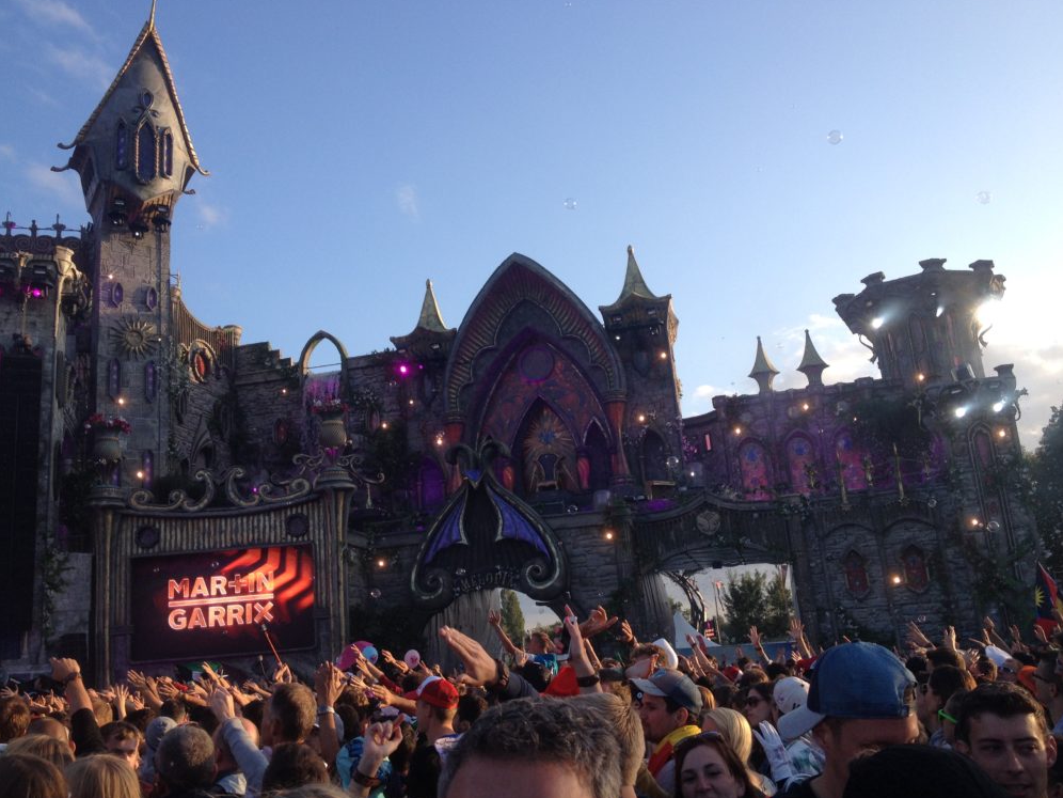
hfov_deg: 51.4
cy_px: 403
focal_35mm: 36
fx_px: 1106
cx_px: 528
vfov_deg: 39.7
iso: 50
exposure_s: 1/488
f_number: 2.4
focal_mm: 4.28
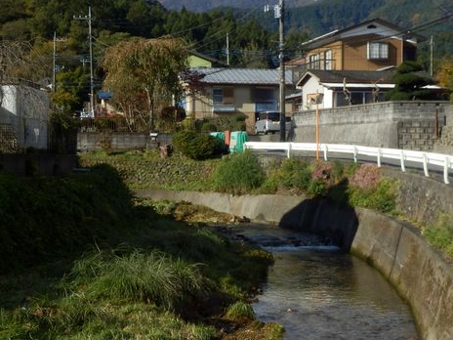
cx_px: 282
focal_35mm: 88
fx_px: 1152
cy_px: 217
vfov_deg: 16.8
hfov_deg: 22.2
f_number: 4.4
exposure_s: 1/640
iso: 80
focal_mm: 9.1
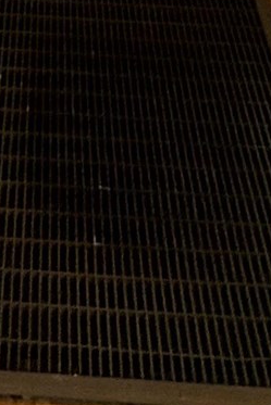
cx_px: 5
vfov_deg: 14.1
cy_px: -605
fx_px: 1015
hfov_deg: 15.0
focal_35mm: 90
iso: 400
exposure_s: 1/120
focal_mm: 2.22
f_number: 2.2
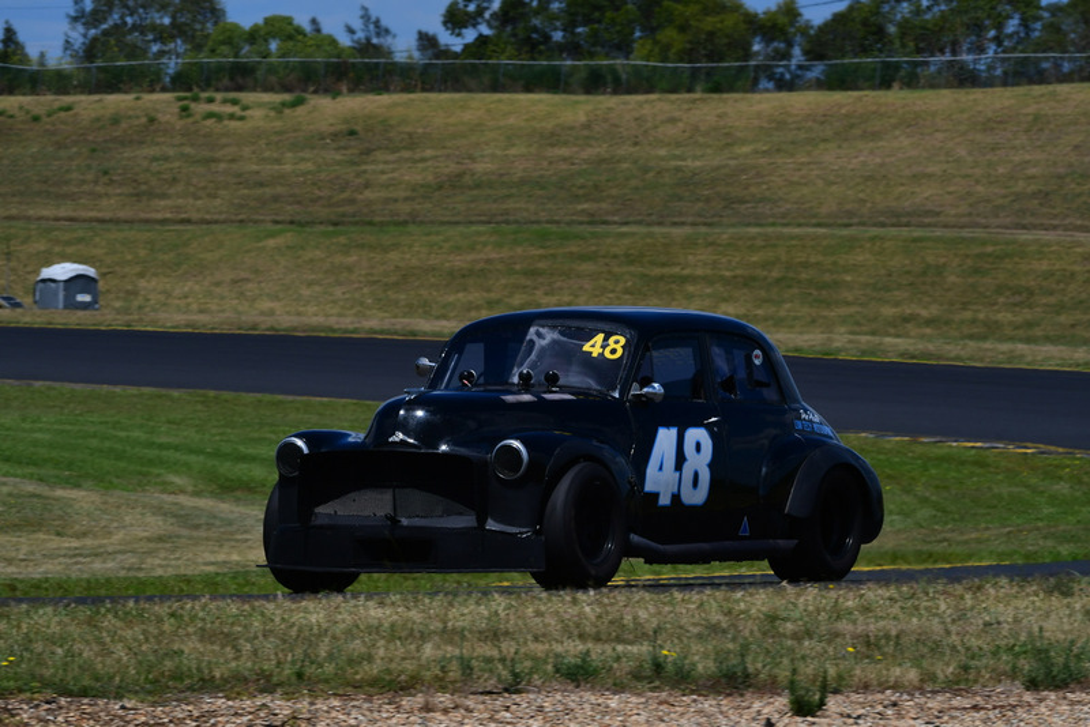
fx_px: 9086
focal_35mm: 300
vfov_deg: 4.6
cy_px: 364
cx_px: 545
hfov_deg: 6.9
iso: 250
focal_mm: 200
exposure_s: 1/640
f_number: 14
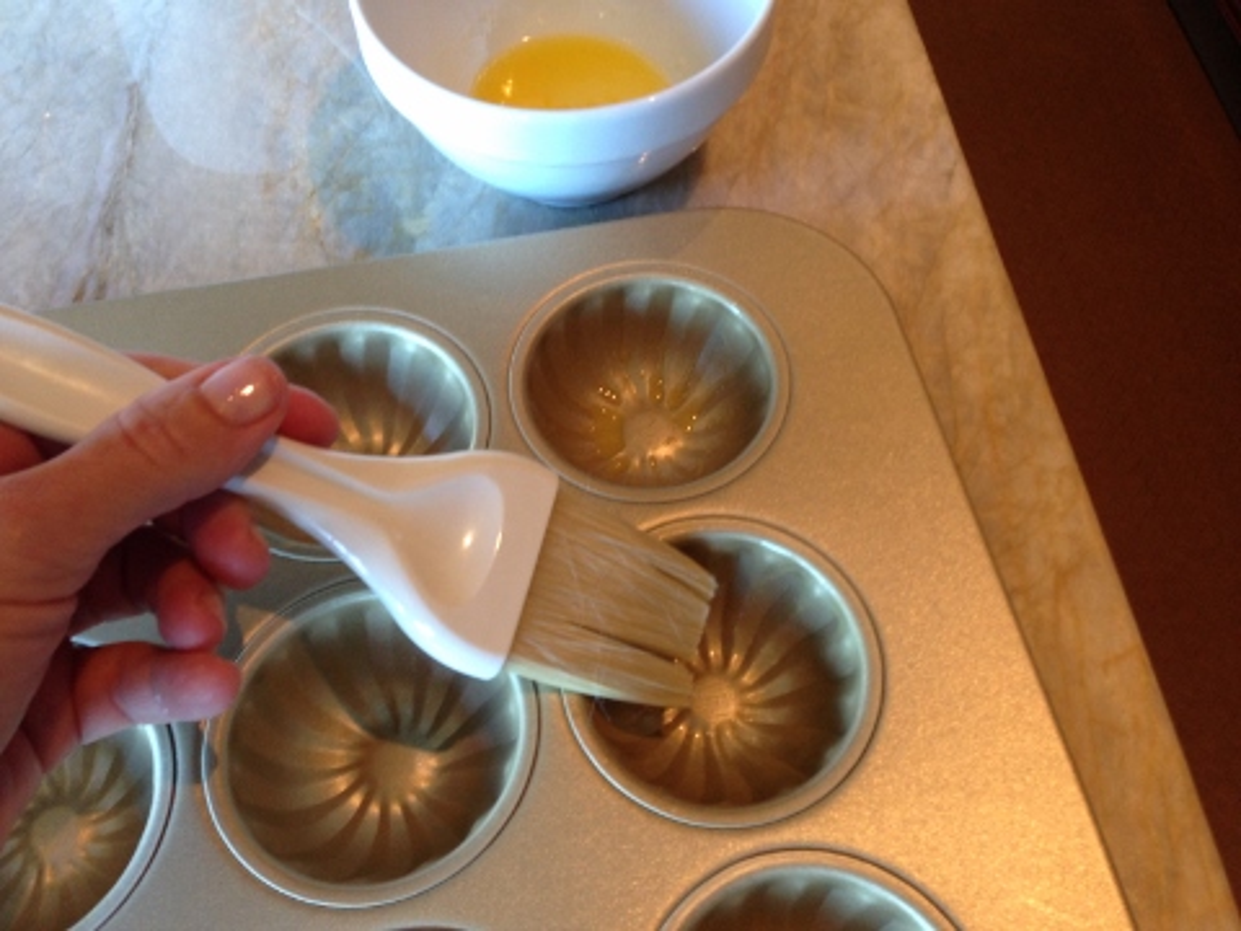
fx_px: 1183
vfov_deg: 42.9
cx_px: 620
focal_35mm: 33
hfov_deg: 55.4
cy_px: 466
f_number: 2.4
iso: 80
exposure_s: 1/20
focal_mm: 4.12
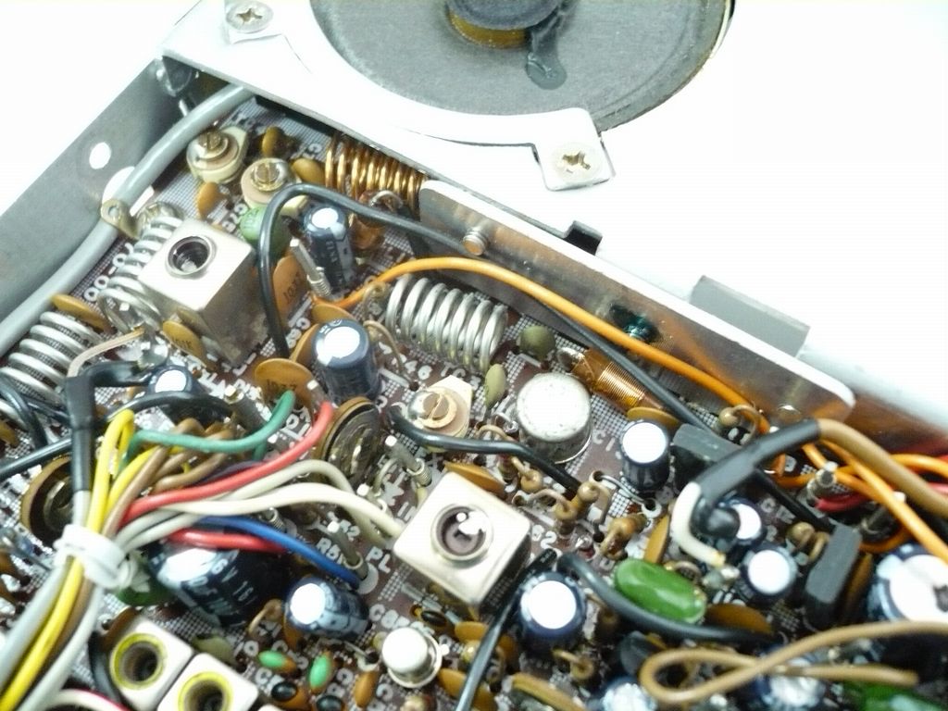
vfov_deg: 40.7
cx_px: 474
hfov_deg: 52.6
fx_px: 959
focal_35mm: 35
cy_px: 356
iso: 400
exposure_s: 1/8
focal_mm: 5.8
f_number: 2.8
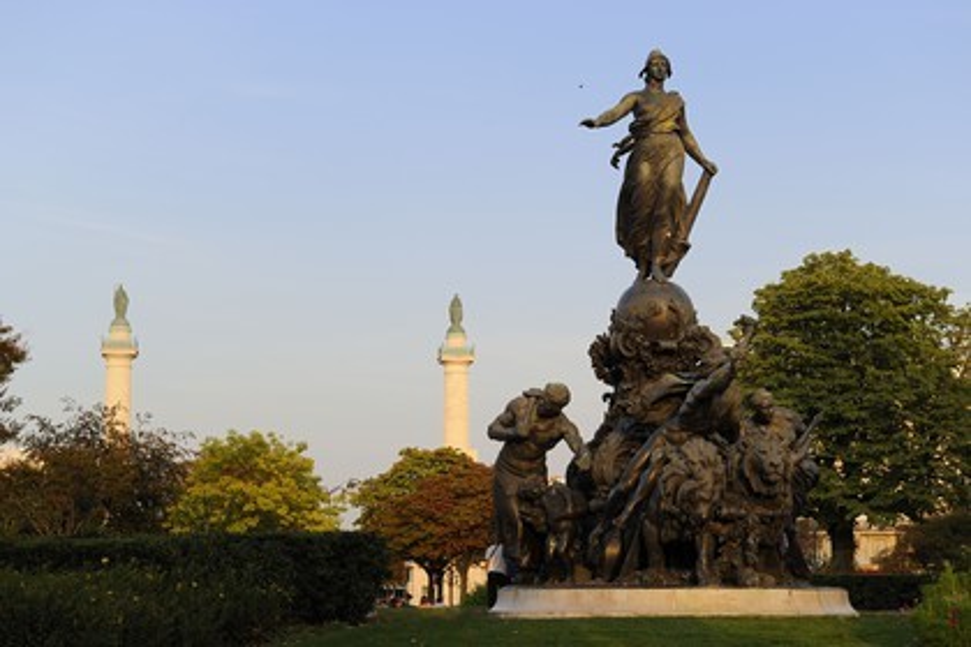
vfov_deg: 19.5
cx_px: 486
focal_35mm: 70
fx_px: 1888
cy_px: 324
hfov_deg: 28.8
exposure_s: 1/160
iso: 200
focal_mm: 70
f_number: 7.1
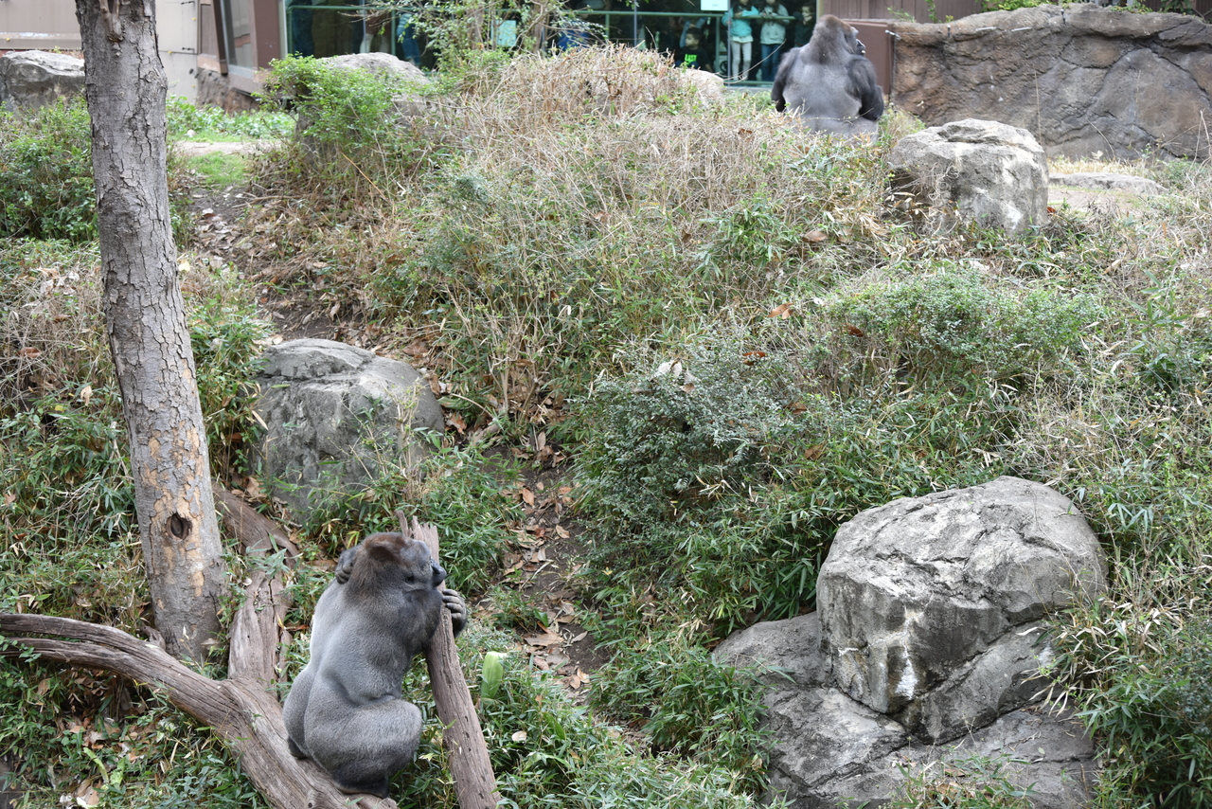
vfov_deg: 19.5
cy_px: 404
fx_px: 2357
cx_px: 606
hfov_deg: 28.8
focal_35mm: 70
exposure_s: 1/160
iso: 360
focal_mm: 70
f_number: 4.5
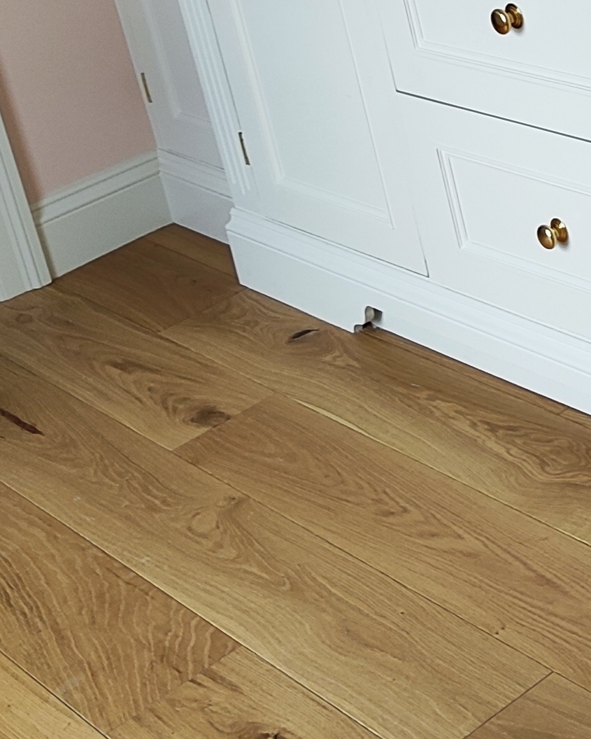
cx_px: 855
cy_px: -32
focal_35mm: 85
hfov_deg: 16.6
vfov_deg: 21.5
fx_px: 1858
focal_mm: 5.59
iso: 245
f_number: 1.88
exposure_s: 1/100
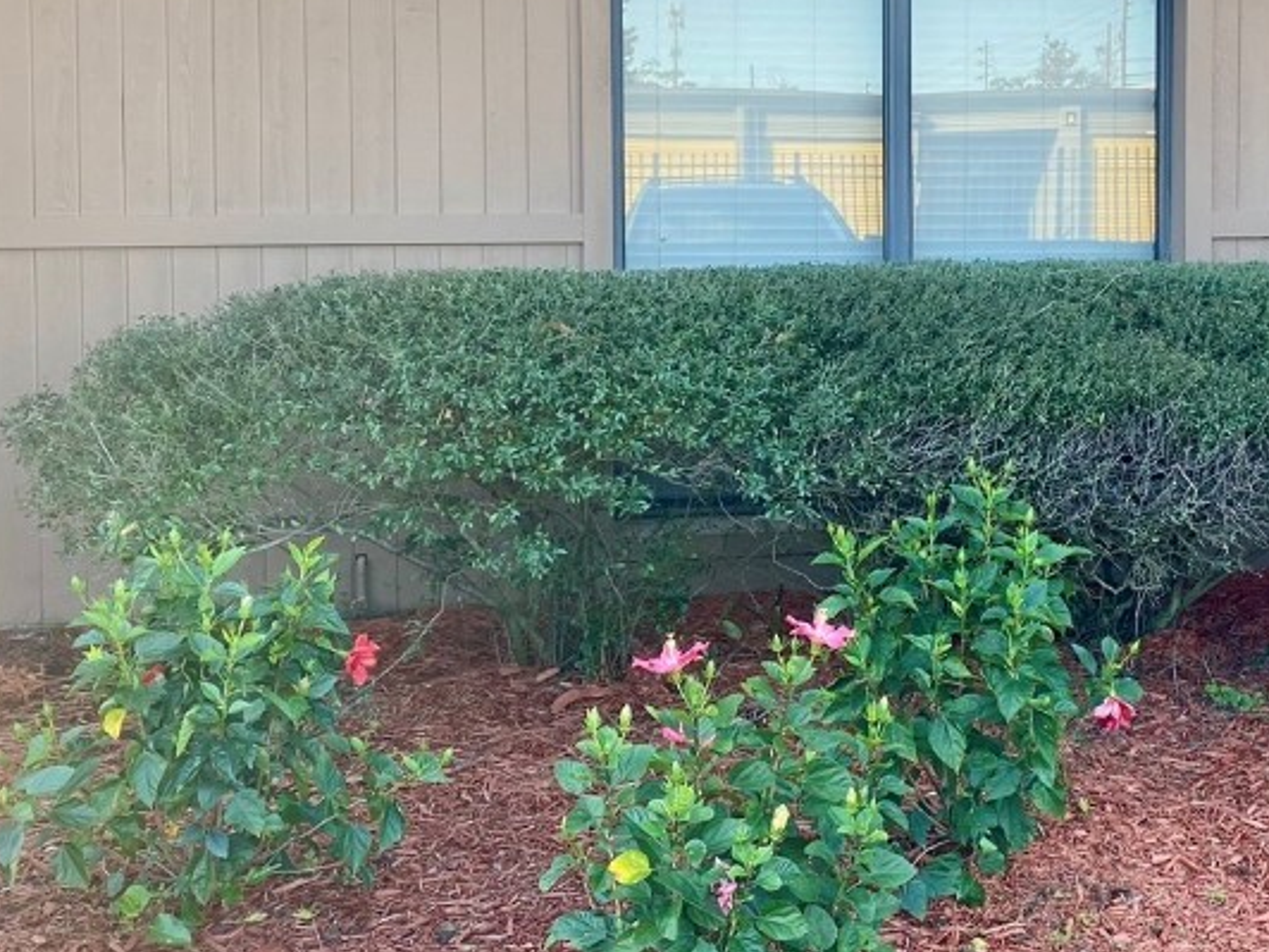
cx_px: 883
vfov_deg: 28.8
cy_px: 284
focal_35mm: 50
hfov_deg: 37.6
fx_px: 1833
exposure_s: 1/195
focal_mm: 4.25
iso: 32
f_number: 1.8
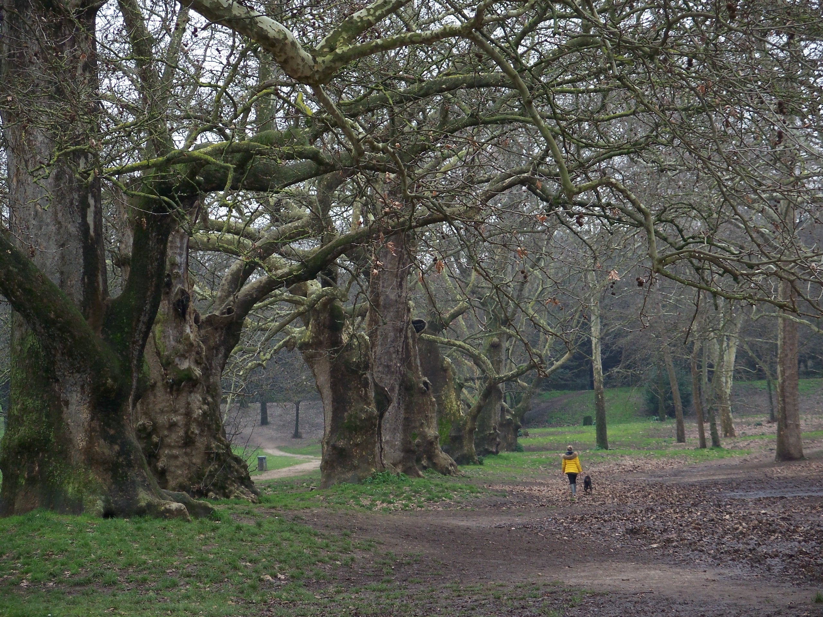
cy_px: 308
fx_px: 2687
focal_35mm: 113
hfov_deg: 17.4
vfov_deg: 13.1
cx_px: 412
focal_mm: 23.9
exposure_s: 1/160
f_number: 3.6
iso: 200
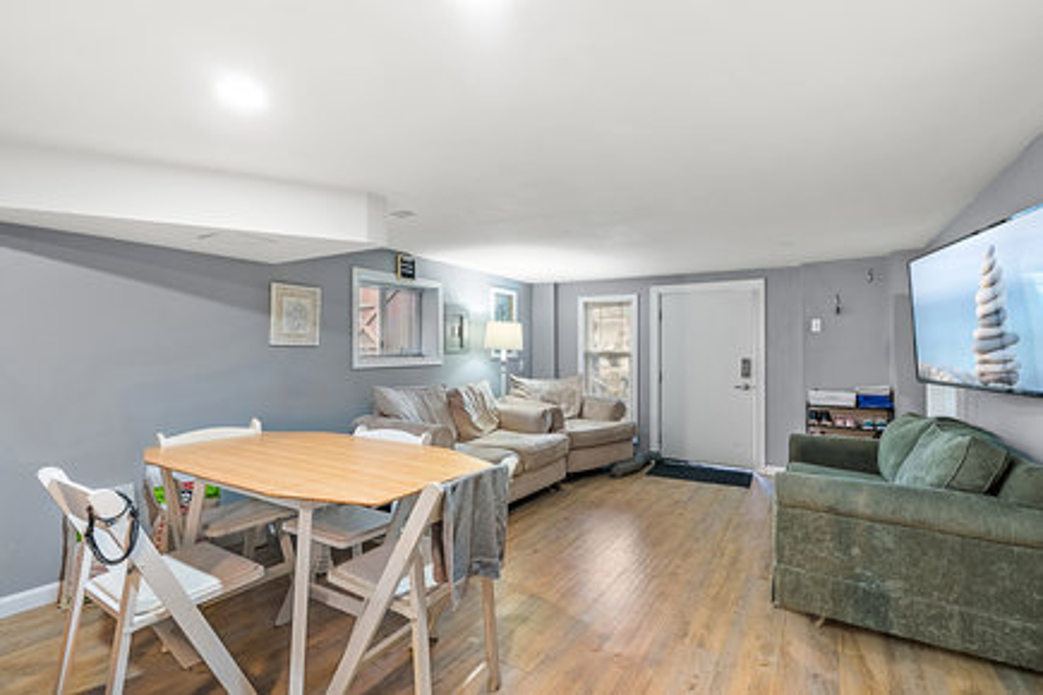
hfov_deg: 96.7
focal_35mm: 16
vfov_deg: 73.7
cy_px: 348
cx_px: 522
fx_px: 464
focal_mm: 16
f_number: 7.1
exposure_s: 1.3
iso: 320
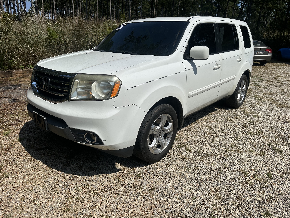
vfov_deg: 56.8
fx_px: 201
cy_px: 109
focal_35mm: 24
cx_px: 145
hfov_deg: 71.6
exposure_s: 1/12048
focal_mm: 6.86
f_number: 1.78
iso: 80
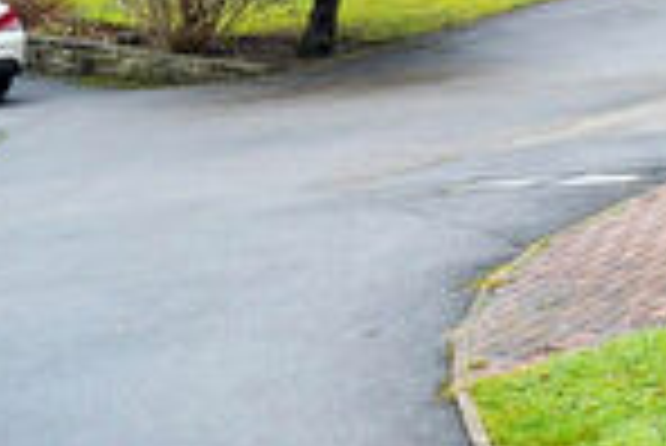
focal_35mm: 118
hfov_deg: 13.7
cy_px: -264
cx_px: 1476
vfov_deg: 11.1
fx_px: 2185
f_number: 9
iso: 640
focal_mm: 25
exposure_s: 1/20
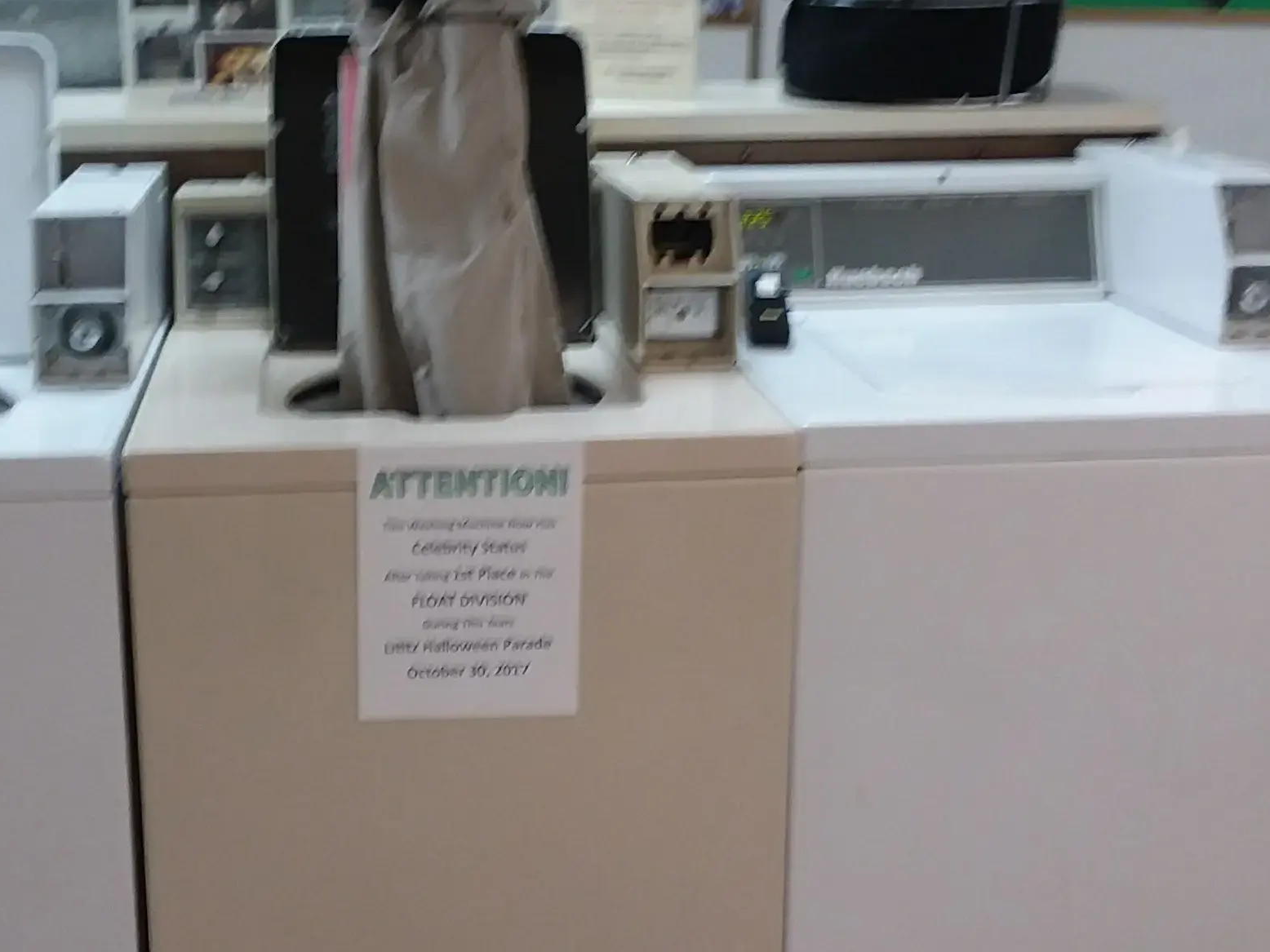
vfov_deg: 30.2
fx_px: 1761
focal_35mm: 48
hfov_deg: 39.3
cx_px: 460
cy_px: 409
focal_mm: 2.47
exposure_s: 1/30
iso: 64
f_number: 1.9
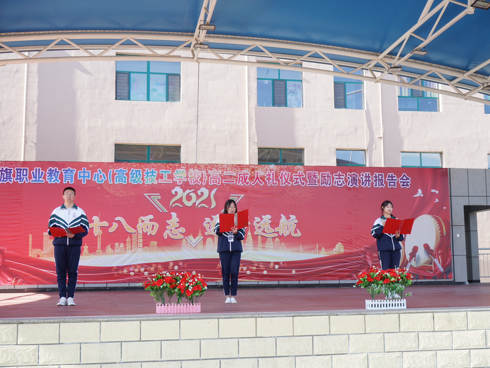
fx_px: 665
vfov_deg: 30.9
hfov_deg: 40.4
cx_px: 268
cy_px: 186
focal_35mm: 47
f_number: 6.3
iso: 100
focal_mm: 41
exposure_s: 1/80
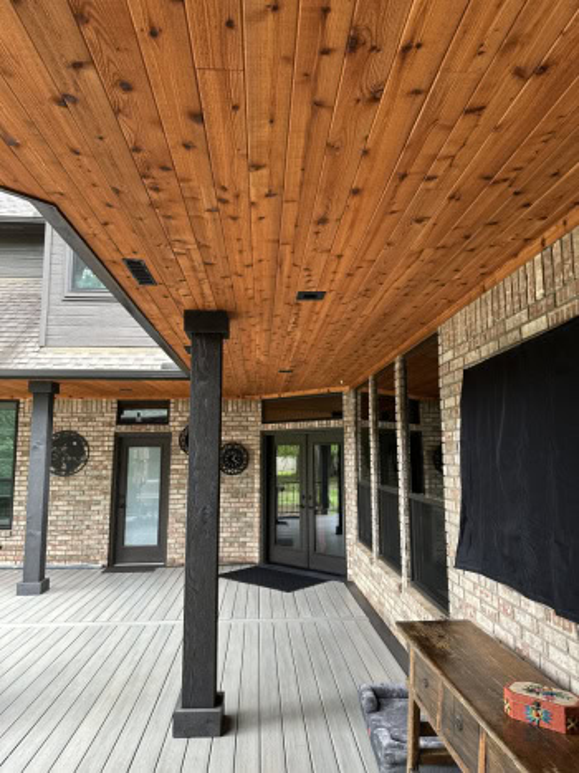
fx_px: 535
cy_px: 386
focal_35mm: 24
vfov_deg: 71.6
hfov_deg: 56.8
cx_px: 290
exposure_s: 1/121
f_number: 1.8
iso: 200
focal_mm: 6.9
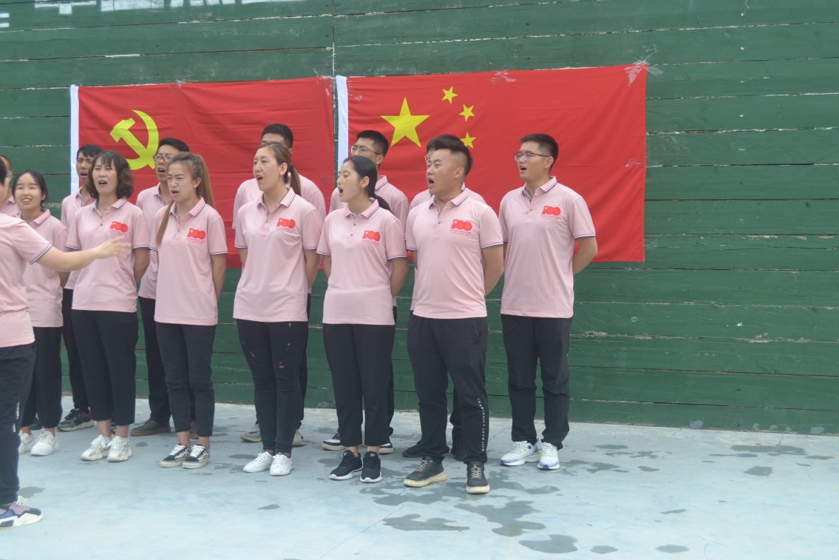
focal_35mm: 55
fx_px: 1282
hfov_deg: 36.2
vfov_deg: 24.6
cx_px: 354
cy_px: 225
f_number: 4.2
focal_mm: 26
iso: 100
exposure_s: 1/125
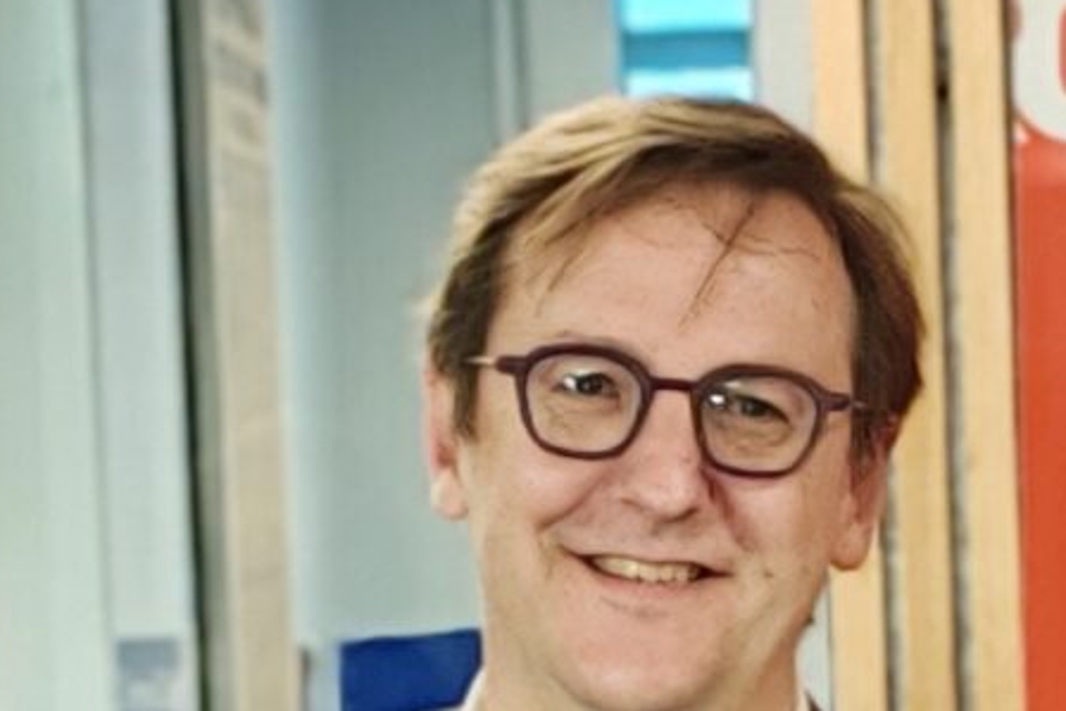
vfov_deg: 4.3
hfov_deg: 6.4
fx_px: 9508
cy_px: 980
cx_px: 964
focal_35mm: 321
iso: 500
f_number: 2.4
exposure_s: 1/50
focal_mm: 6.12
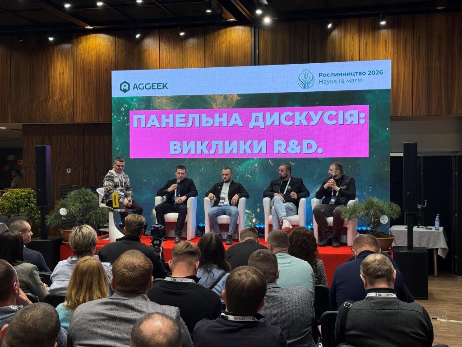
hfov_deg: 39.7
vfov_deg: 30.3
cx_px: 231
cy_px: 174
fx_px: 641
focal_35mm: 48
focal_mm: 6.76
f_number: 1.78
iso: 80
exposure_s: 1/212
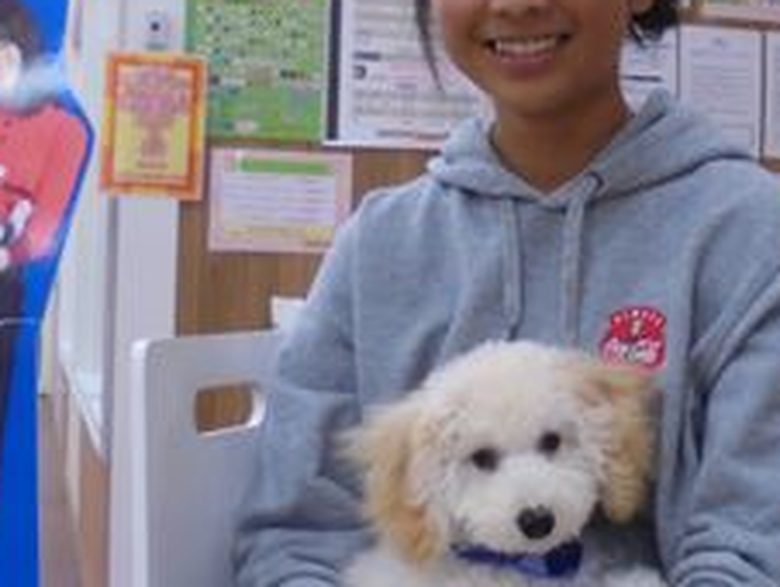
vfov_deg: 21.2
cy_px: 176
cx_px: 542
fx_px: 1556
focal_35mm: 69
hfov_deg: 27.9
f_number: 3.5
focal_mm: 4.6
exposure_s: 1/30
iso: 200
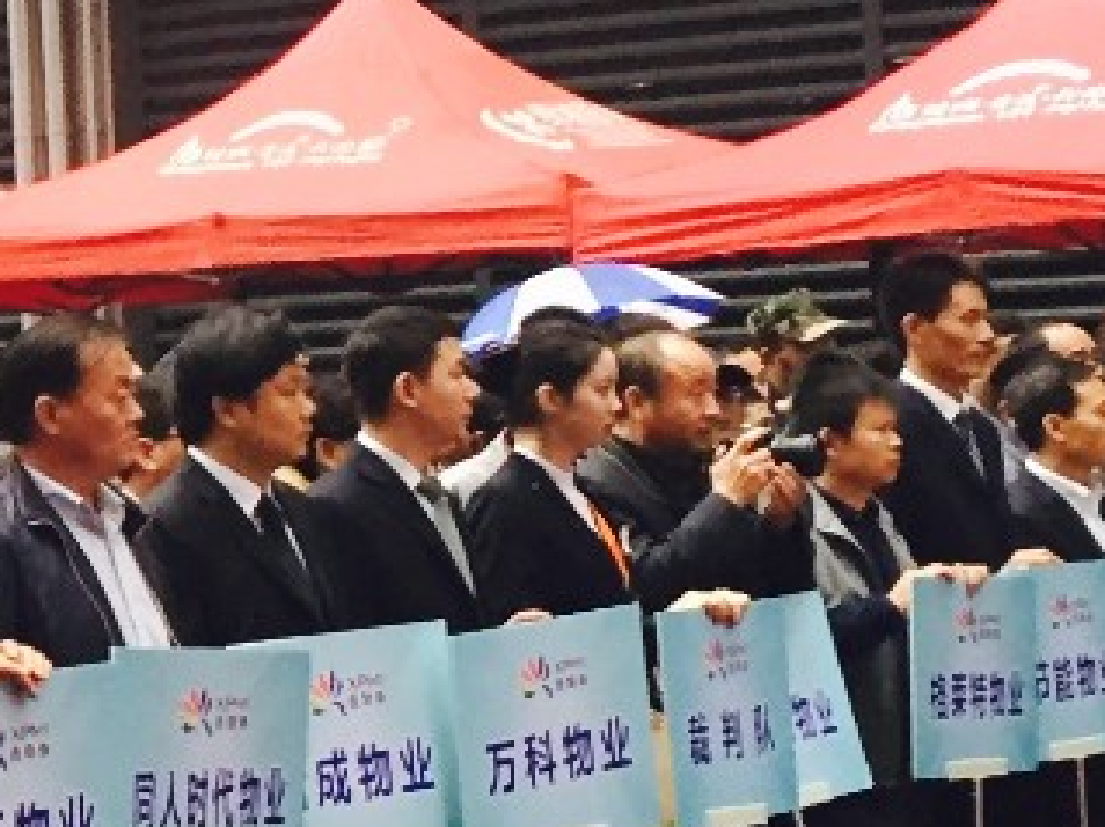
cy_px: 393
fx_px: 4657
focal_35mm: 146
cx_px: -747
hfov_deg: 12.6
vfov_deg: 10.1
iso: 125
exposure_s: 1/33
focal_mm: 4.15
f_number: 2.2
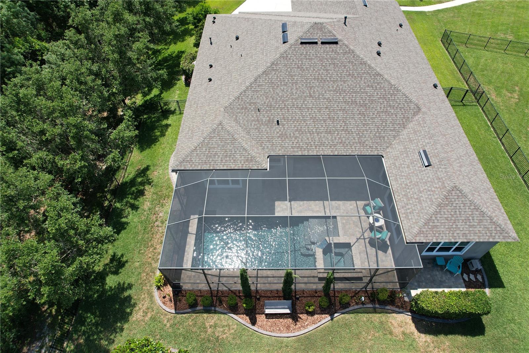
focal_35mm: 22
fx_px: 323
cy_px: 176
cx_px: 264
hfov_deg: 78.6
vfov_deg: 57.2
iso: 100
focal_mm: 8.38
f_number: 2.8
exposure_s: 1/250
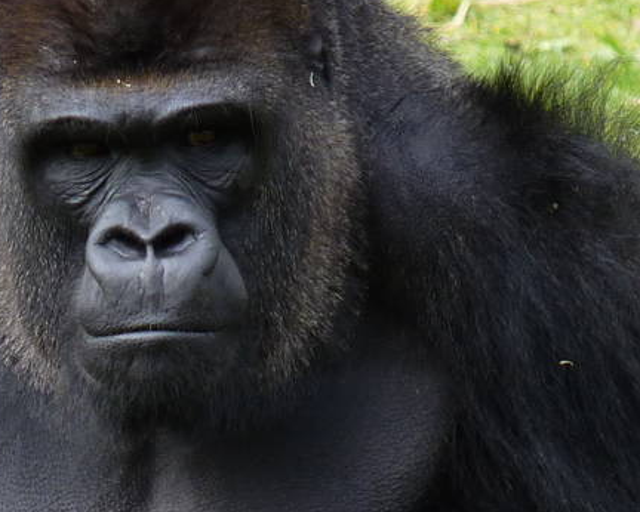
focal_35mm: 1004
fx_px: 19026
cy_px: 549
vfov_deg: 1.5
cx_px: 191
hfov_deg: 1.9
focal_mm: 49.3
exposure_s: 1/80
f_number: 3.7
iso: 80
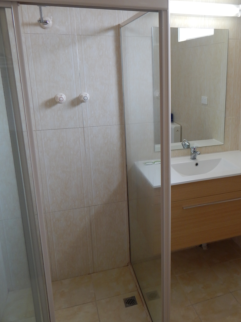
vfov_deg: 58.2
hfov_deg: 44.6
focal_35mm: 31
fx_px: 288
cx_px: 166
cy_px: 143
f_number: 3
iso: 125
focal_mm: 4
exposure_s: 1/50
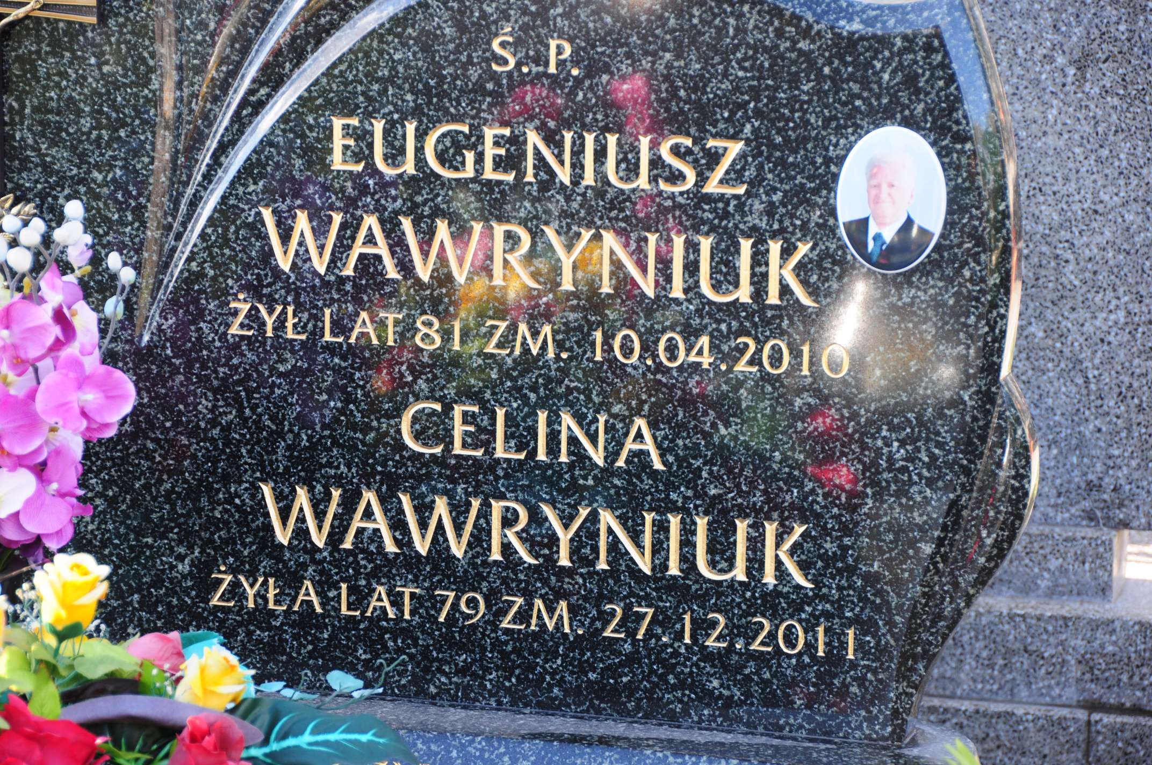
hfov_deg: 14.4
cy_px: 382
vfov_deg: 9.6
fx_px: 4554
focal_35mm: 142
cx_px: 576
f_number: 7.1
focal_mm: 95
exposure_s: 1/125
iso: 320
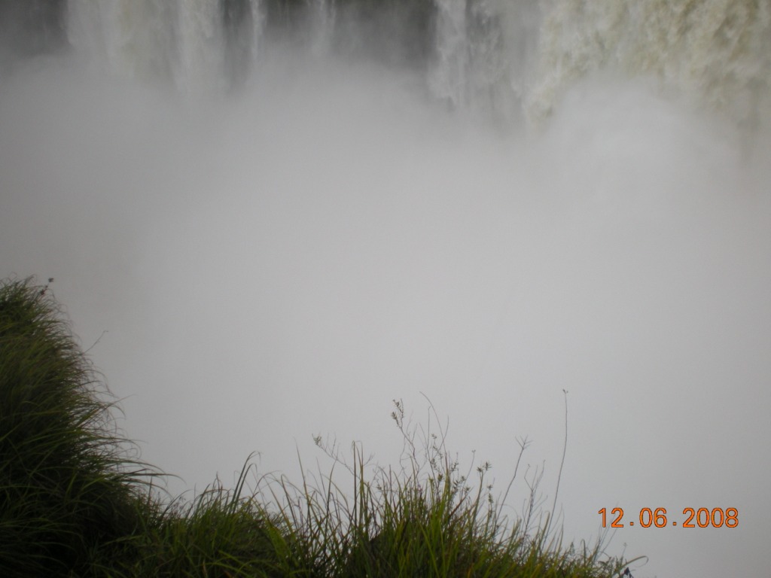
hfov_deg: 49.0
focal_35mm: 38
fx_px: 846
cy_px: 289
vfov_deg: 37.7
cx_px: 386
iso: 64
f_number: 3.1
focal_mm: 6.3
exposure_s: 1/145
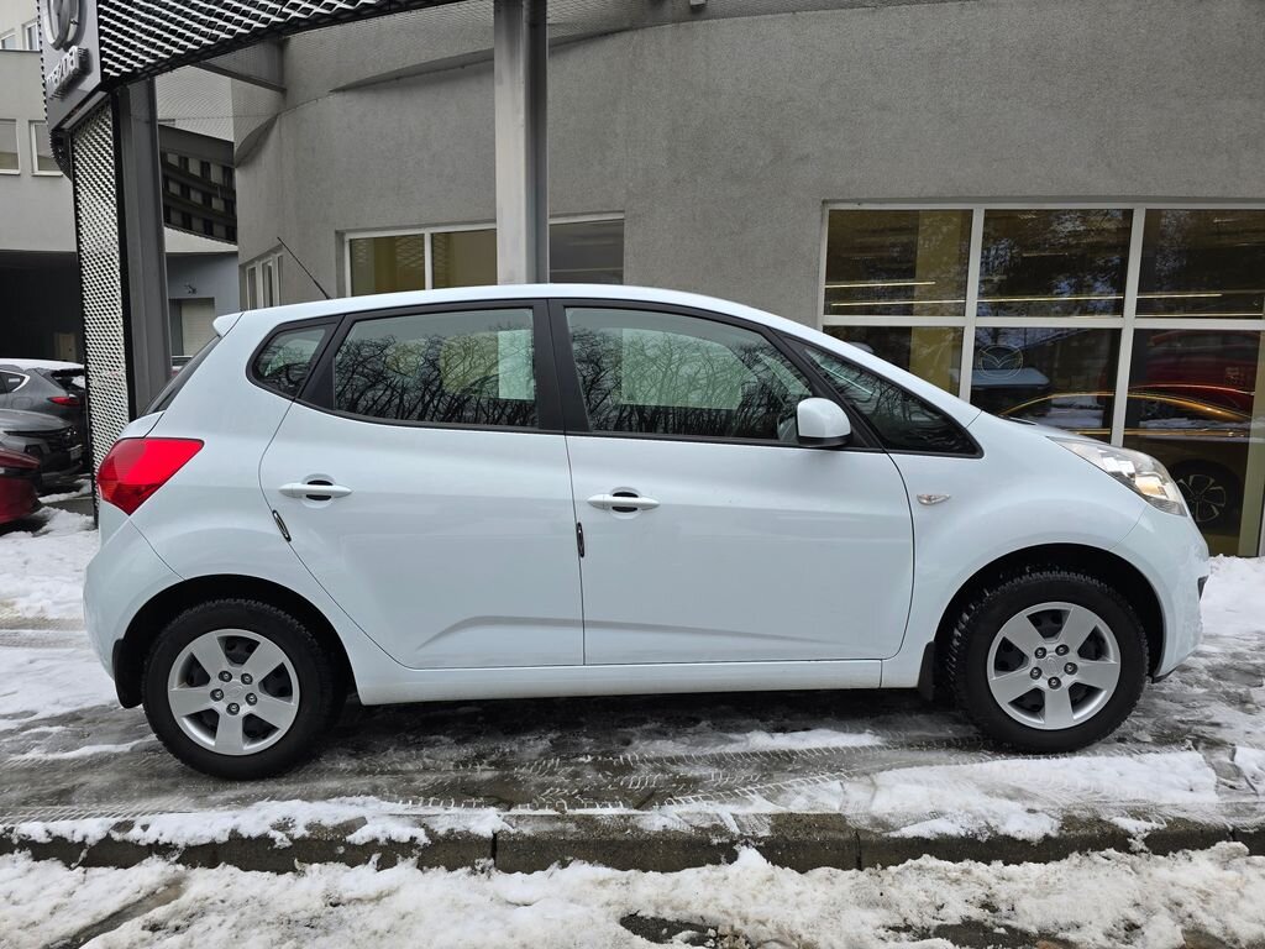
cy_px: 474
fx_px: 841
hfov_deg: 73.9
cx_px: 632
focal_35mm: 23
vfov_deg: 58.9
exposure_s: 1/180
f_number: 1.7
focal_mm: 6.3
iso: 40
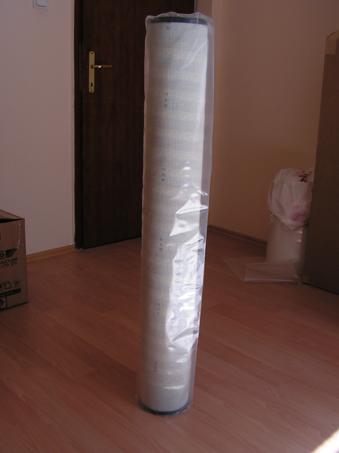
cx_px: 168
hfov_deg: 38.7
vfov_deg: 50.1
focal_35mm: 37
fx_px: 483
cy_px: 232
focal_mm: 6
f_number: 3.2
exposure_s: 1/60
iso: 64
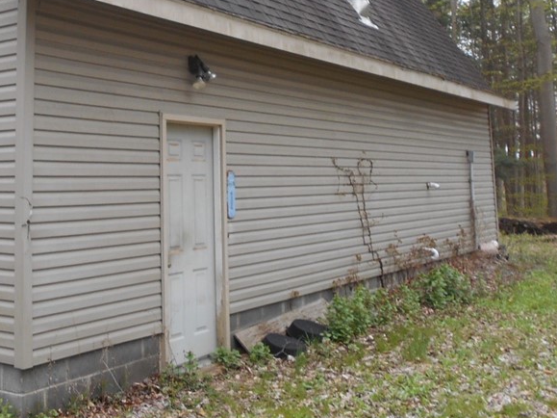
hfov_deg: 40.5
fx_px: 740
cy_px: 90
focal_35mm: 46
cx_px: 164
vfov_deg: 30.8
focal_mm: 4.6
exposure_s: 1/40
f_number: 3.2
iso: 80
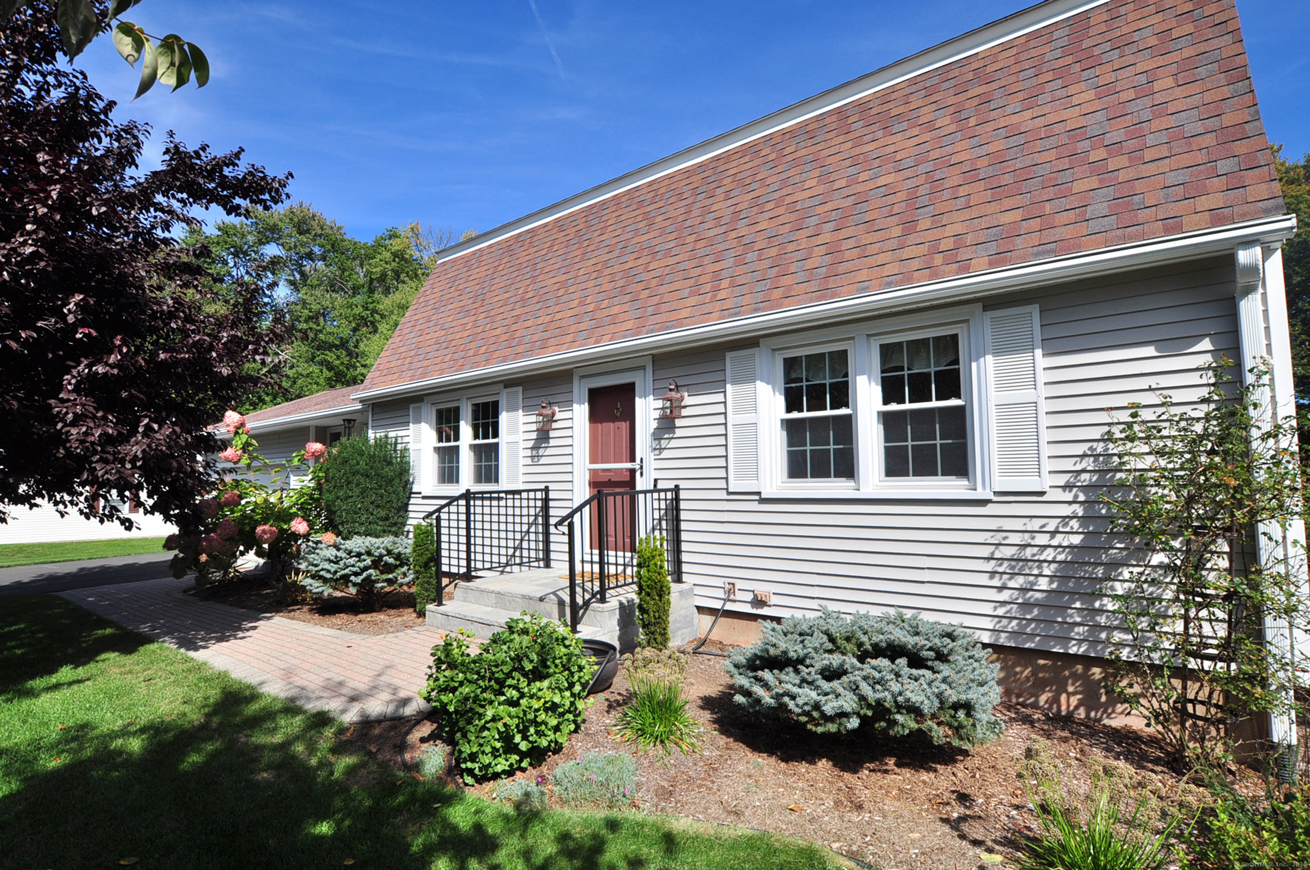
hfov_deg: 95.1
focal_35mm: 16
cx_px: 655
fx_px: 600
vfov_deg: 71.9
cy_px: 435
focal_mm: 11
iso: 200
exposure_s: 1/400
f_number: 8
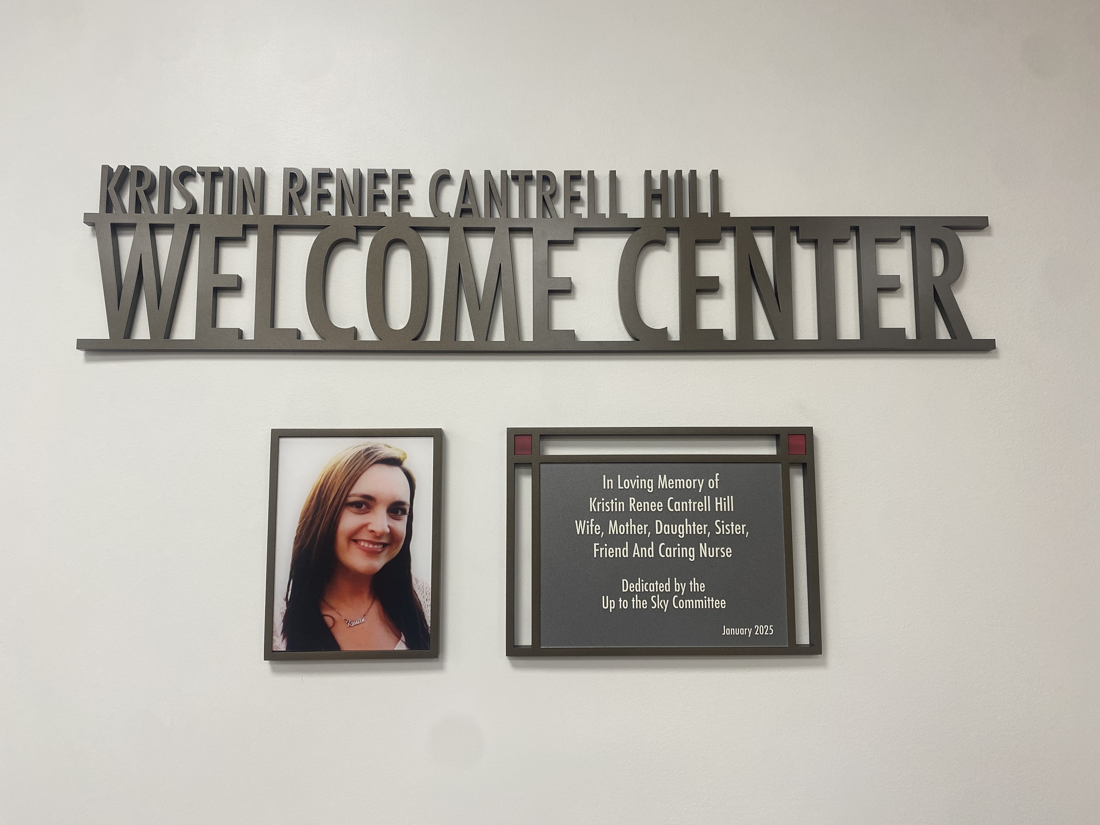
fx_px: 826
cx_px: 550
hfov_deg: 67.3
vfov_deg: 53.1
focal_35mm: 26
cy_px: 412
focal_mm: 4.25
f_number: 1.8
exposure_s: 1/120
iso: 80
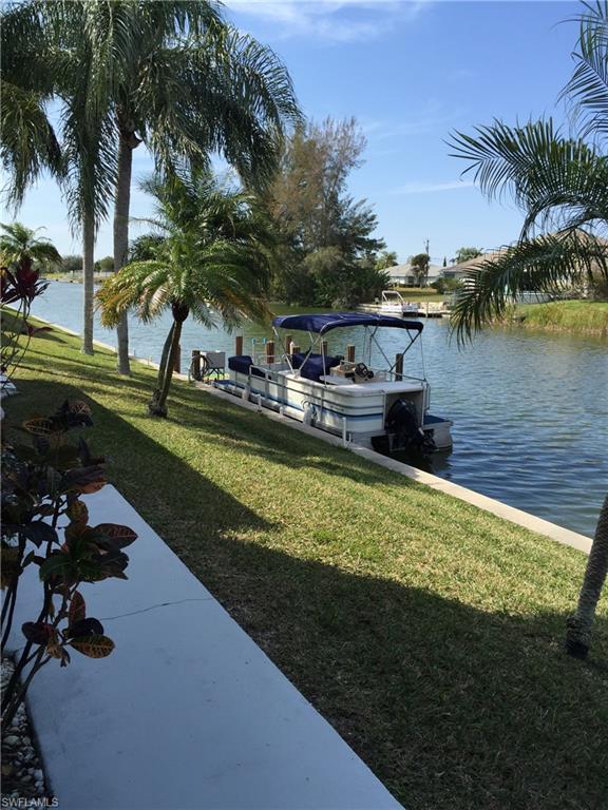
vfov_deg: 61.7
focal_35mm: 29
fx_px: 679
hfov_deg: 48.2
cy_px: 405
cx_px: 304
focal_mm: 4.15
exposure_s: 1/1522
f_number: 2.2
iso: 32
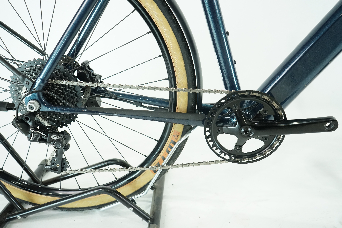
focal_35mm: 30
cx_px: 171
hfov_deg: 61.9
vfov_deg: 43.6
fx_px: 285
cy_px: 114
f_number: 5.6
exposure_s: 1/200
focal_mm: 30
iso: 2500
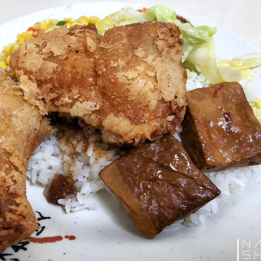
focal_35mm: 34
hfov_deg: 48.4
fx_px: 290
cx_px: 116
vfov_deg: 48.4
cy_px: 134
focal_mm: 3.99
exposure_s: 1/15
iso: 40
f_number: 1.8
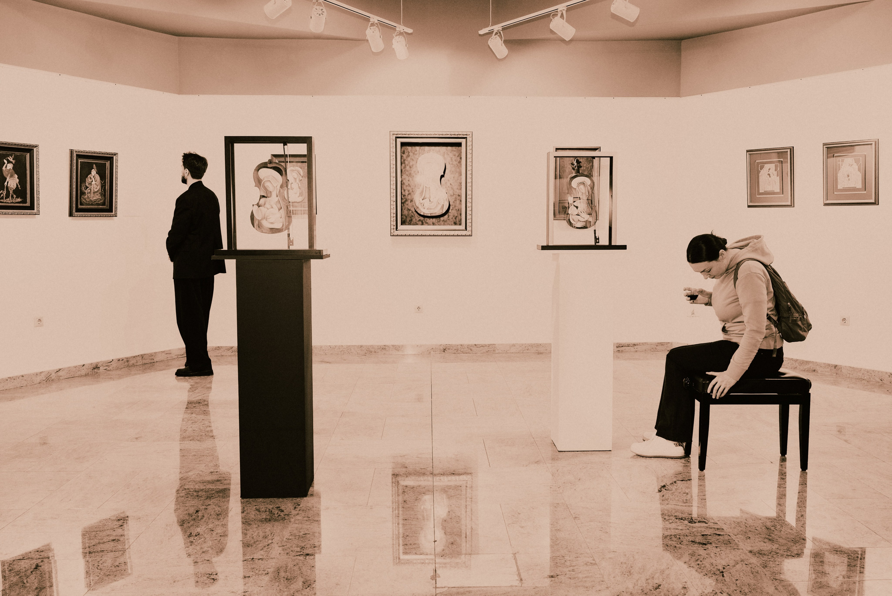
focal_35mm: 34
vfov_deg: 39.5
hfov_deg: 56.5
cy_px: 298
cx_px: 446
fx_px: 830
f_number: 7.1
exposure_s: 1/60
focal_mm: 33.5
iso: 2500
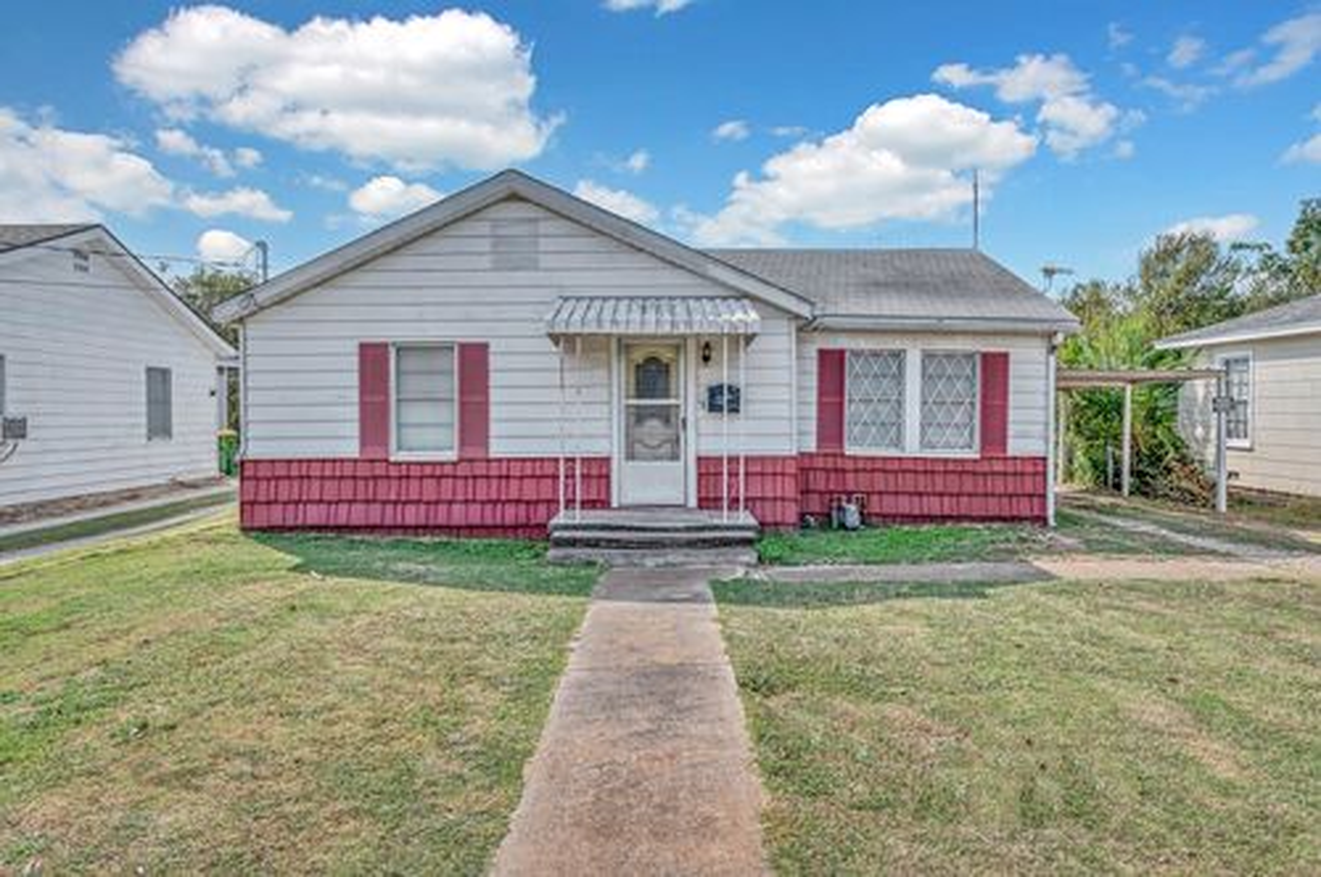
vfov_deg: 57.1
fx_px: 806
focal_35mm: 22
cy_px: 438
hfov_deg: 78.7
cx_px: 660
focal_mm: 22
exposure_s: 1/250
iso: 100
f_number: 8
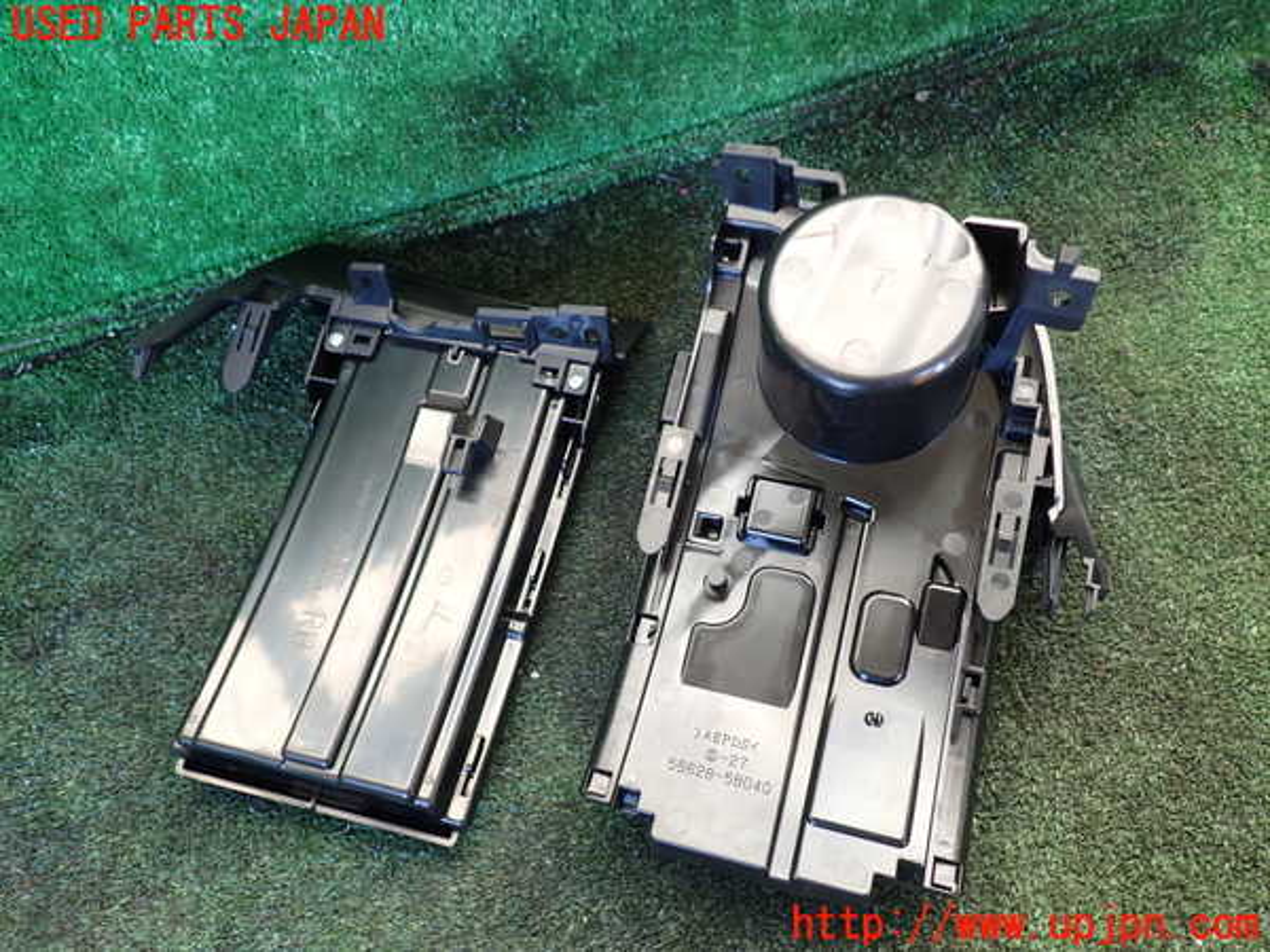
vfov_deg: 46.8
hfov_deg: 60.0
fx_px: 1101
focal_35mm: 30
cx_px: 635
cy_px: 476
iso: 200
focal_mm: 5.4
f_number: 2.3
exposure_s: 1/60
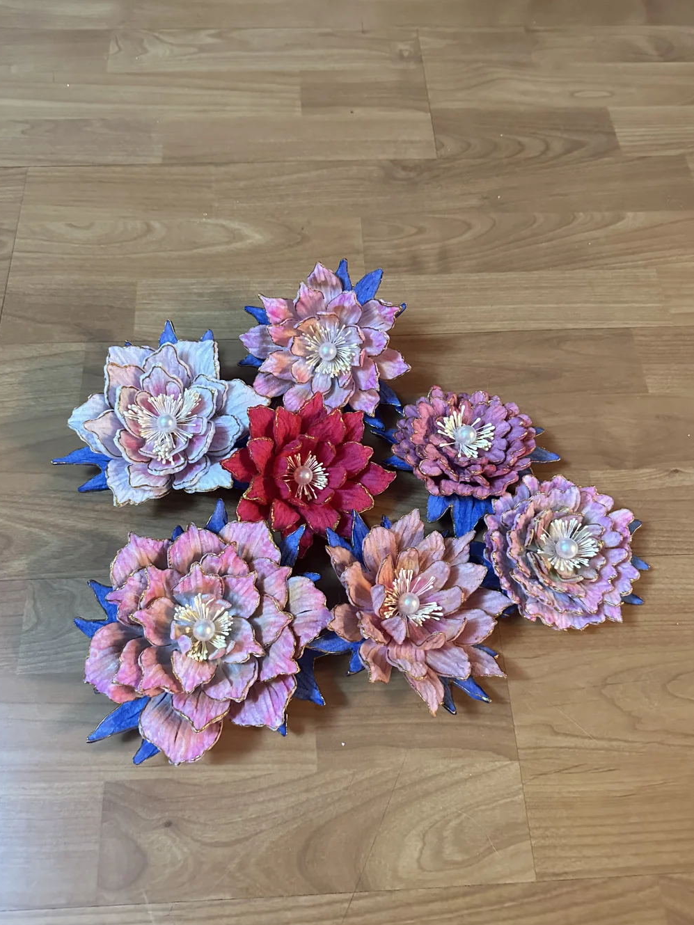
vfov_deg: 67.3
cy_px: 479
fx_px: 695
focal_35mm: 26
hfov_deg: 53.0
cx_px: 322
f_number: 1.78
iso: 1000
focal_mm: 6.86
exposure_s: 1/33
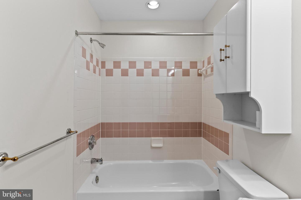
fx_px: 150
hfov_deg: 90.0
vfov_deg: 67.4
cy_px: 100
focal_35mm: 18
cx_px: 150
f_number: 9
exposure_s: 1/6
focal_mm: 18
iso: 800
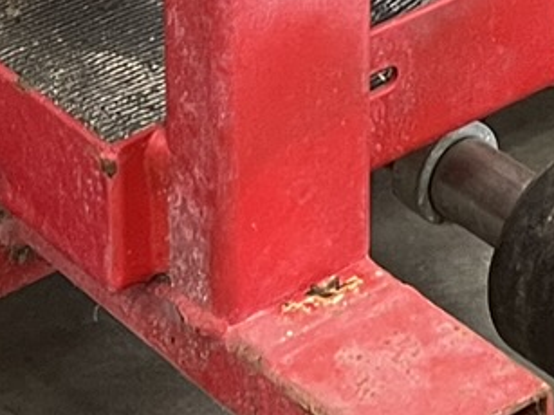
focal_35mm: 167
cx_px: 256
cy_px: -621
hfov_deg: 11.8
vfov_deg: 8.1
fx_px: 2672
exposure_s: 1/60
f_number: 1.6
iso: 200
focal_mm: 5.1
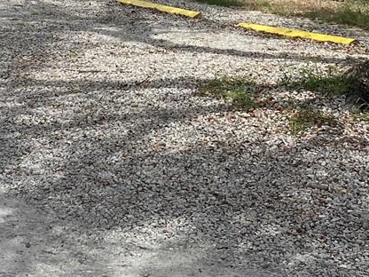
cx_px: 151
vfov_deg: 14.3
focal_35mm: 100
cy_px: -67
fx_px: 1066
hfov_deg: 19.6
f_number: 1.8
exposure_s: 1/3731
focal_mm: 4.25
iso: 32
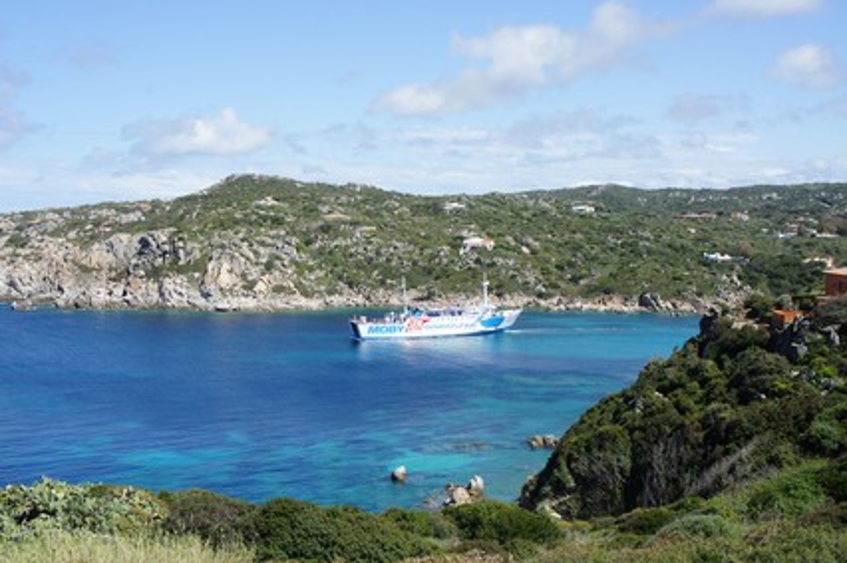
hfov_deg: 47.9
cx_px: 394
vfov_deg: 32.9
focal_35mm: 41
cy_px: 284
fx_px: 953
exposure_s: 1/200
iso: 200
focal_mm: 25
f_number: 11
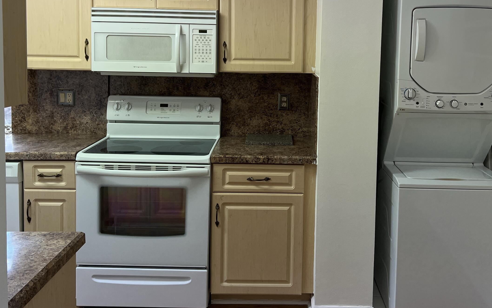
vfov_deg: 32.3
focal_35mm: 39
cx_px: 267
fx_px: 523
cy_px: 84
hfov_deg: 50.3
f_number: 1.5
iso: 64
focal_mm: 5.7
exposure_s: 1/120
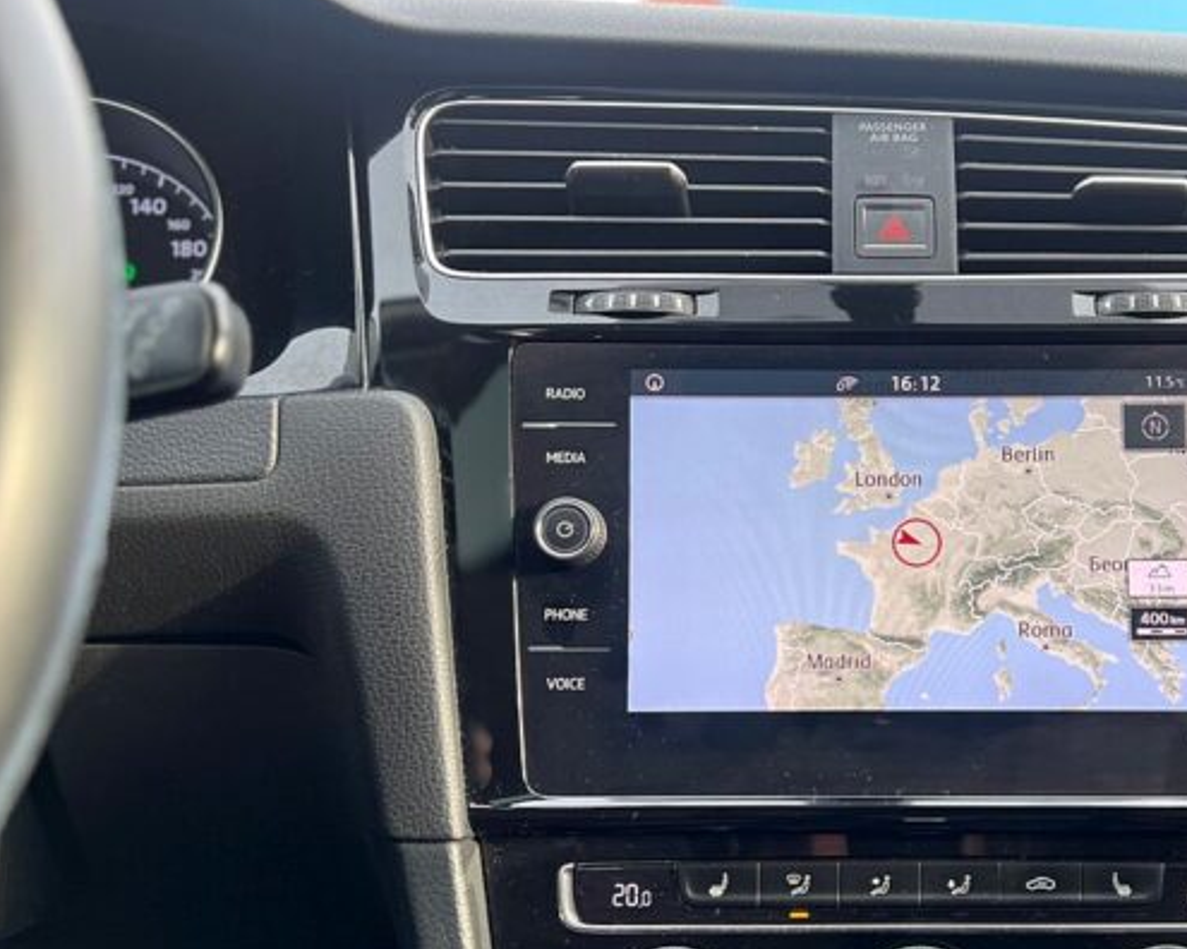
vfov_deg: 36.4
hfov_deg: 43.7
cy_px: 566
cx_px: 854
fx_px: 1440
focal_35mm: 41
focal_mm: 5.7
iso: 40
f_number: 1.5
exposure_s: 1/121
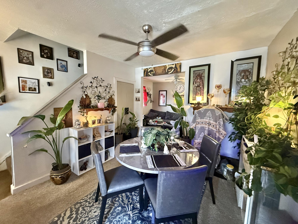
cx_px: 149
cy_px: 112
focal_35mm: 14
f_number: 2.2
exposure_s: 1/60
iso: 1000
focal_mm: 2.22
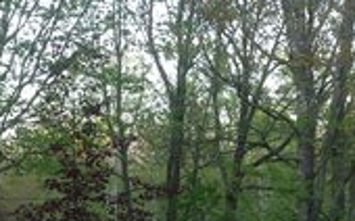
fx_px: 841
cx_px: 244
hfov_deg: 23.7
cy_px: 255
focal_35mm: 87
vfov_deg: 14.6
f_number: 2.4
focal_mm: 4.28
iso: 64
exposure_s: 1/60
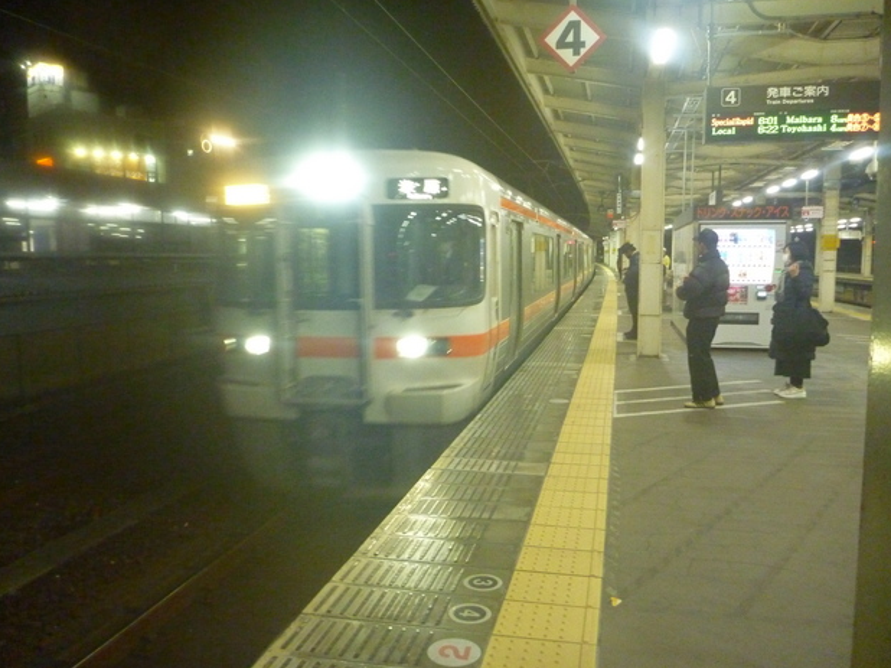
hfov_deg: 61.7
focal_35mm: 29
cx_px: 448
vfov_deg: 48.2
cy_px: 332
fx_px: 746
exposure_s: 1/25
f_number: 3.3
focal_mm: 4.9
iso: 800
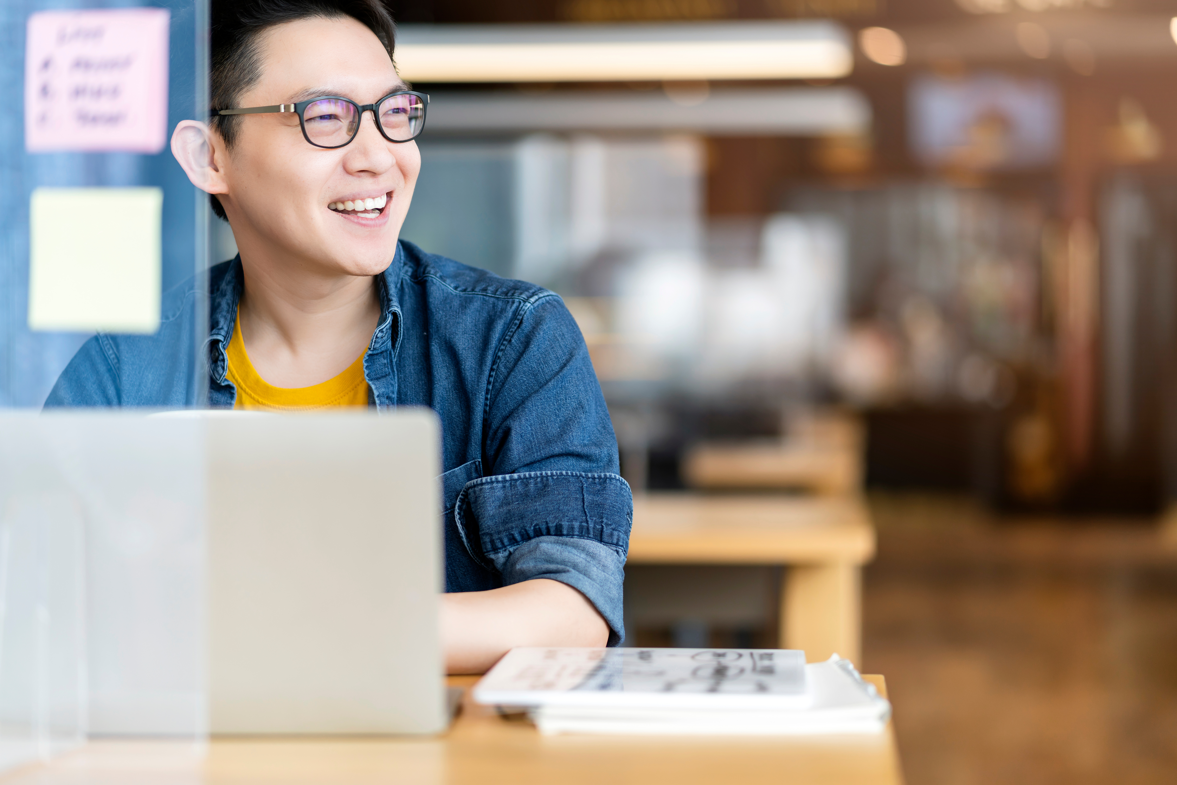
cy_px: 392
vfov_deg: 16.1
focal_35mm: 85
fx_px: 2779
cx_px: 588
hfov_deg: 23.9
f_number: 1.8
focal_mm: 85
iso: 125
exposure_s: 1/500
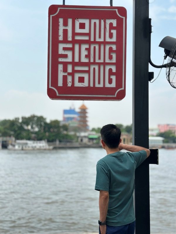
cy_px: 117
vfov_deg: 39.7
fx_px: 325
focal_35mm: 48
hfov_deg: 30.3
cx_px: 88
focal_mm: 6.86
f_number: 1.78
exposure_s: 1/2410
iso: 80
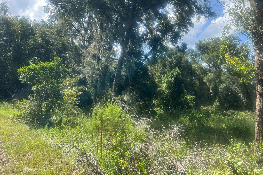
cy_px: 78
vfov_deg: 46.3
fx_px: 205
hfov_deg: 65.5
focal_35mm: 28
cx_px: 134
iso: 50
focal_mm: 5.7
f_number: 1.5
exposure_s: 1/1698
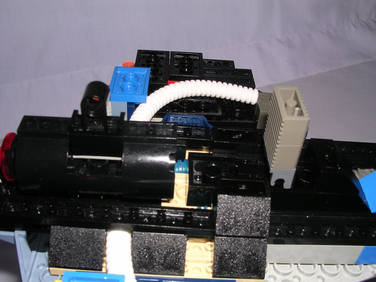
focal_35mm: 38
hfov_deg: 49.0
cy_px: 141
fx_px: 413
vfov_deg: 37.7
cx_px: 188
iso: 100
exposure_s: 1/60.1
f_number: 5.6
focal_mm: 5.8
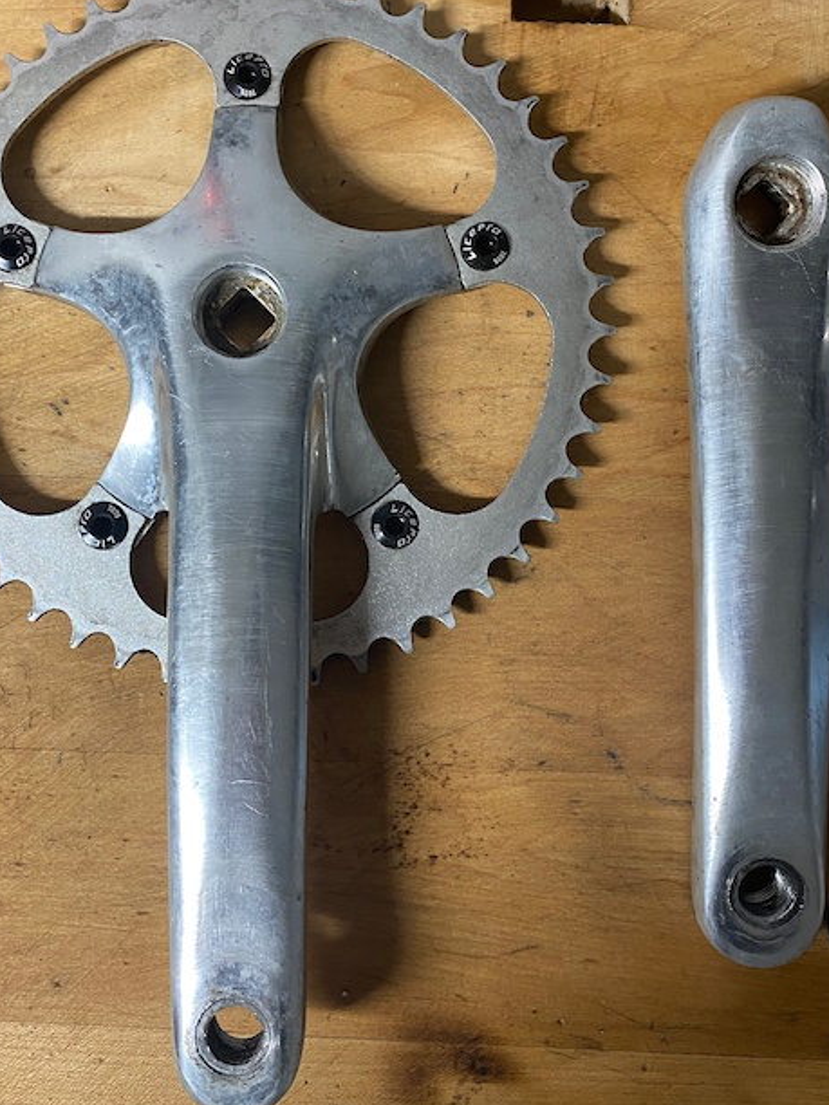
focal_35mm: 34
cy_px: 473
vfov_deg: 53.8
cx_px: 379
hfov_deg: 41.8
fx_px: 1086
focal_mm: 4.25
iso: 200
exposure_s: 1/60
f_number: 1.8
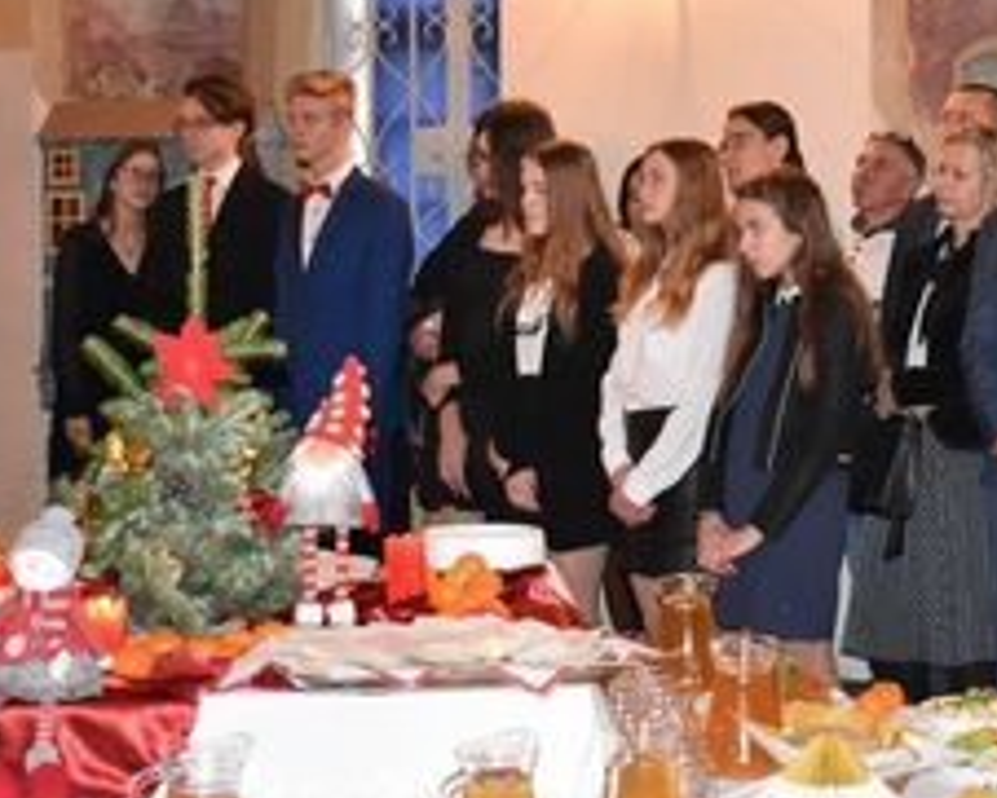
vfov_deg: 17.2
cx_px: 776
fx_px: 2627
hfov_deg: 21.3
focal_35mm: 89
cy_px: 256
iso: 3200
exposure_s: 1/60
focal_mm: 34
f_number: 4.5
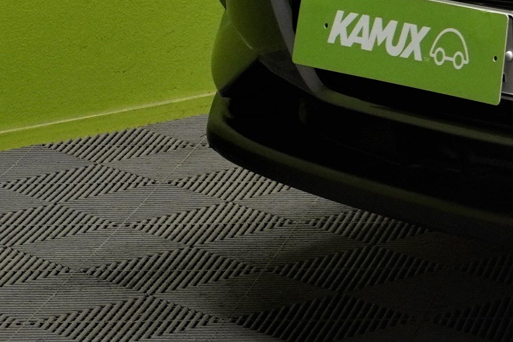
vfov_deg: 6.2
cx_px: 1237
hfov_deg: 8.6
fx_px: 3088
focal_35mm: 217
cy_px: -278
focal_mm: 27
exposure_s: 1/20
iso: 320
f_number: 7.1
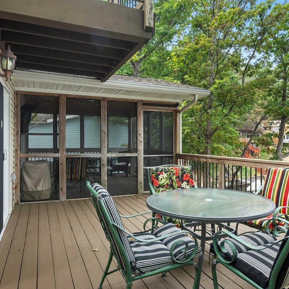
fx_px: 205
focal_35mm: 22
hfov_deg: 70.0
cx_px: 169
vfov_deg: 70.5
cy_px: 141
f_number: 6.3
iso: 160
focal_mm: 11
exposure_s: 1/125
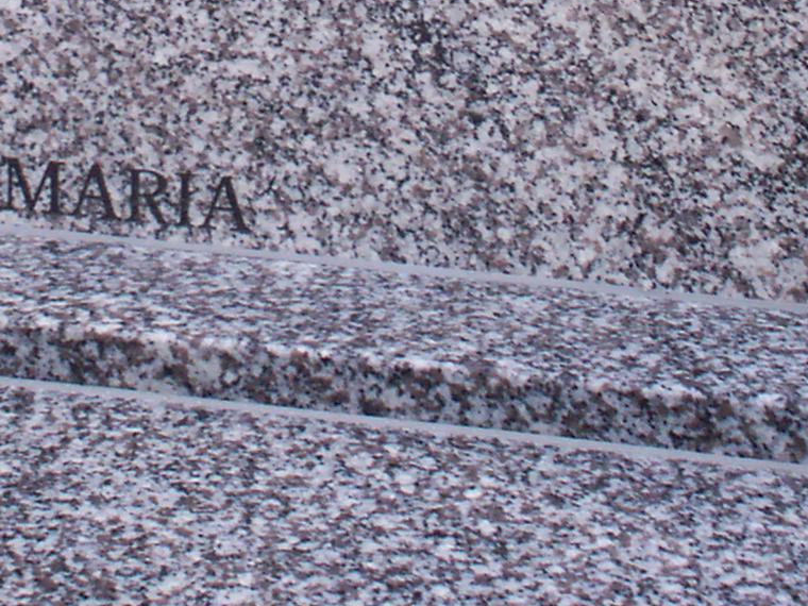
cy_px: -332
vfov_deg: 11.6
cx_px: 281
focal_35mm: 122
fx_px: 2848
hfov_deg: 16.1
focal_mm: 6
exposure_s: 1/106
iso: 100
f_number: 4.5
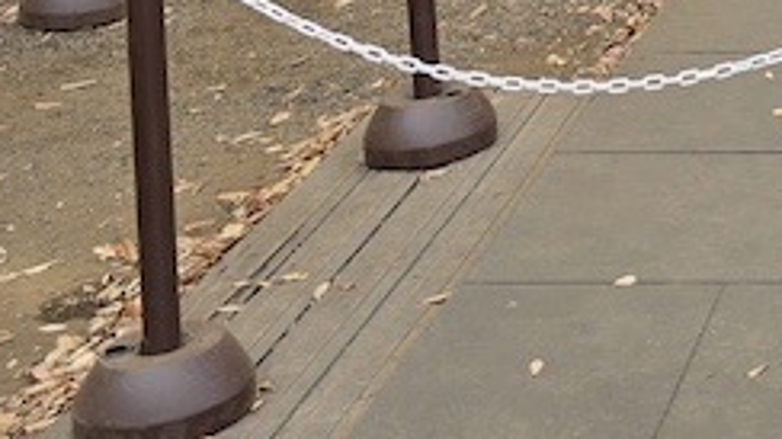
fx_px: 2176
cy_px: -737
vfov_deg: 9.7
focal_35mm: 105
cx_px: 1131
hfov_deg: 18.3
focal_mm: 6.3
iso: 12
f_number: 1.7
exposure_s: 1/180
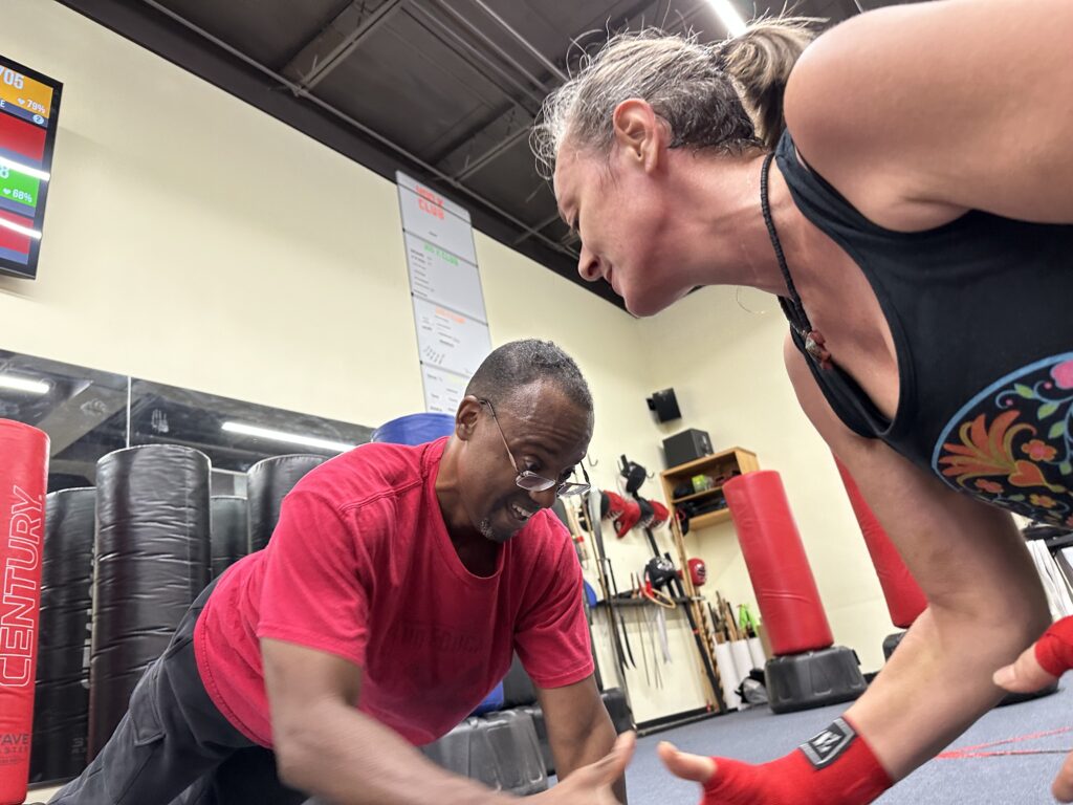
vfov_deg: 56.8
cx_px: 536
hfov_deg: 71.6
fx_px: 744
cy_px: 402
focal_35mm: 24
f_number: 1.78
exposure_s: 1/60
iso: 200
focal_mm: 6.86
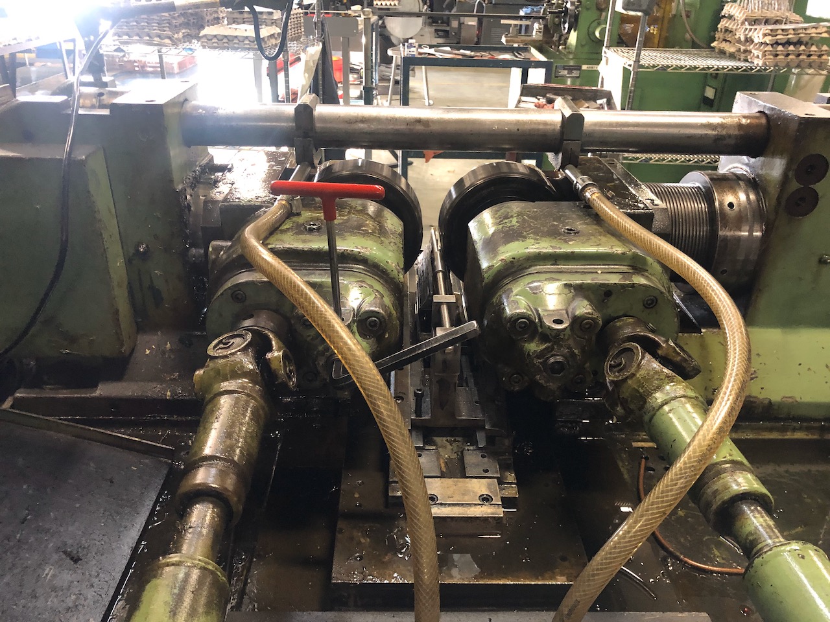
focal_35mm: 28
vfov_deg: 49.7
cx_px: 415
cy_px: 311
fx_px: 671
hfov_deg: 63.4
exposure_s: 1/13
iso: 100
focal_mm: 4
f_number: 1.8
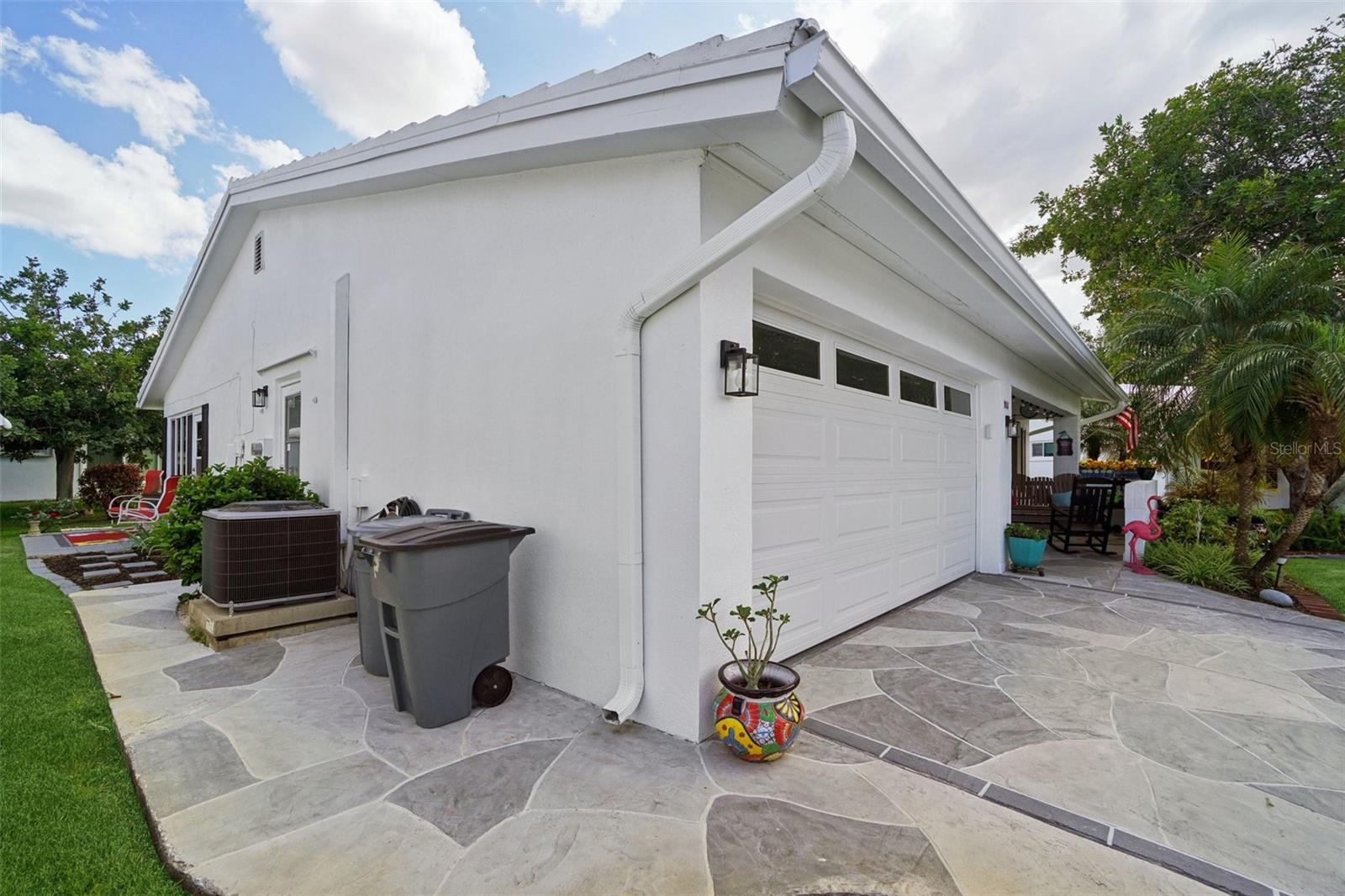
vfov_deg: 77.3
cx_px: 672
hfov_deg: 100.4
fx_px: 560
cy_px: 448
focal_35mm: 15
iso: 100
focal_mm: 10
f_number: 8
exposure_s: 1/250
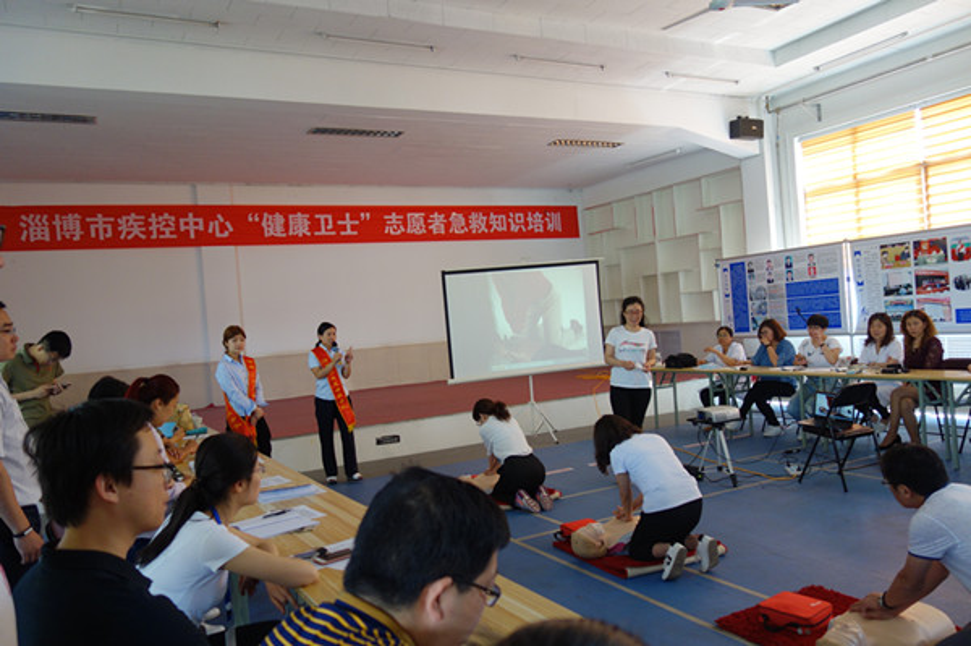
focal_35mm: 28
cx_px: 486
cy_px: 323
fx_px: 755
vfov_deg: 46.3
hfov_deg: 65.5
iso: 160
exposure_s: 1/100
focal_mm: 10.4
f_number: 1.8
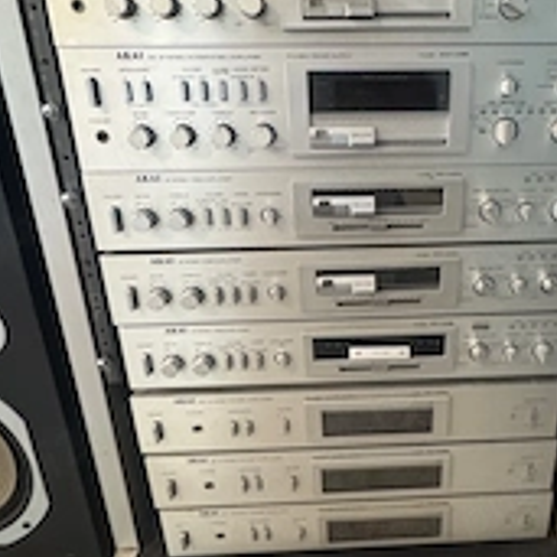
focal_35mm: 29
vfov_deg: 55.5
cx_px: 375
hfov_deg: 54.4
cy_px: 244
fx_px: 528
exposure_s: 1/60
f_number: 2.2
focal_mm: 2.22
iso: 1000
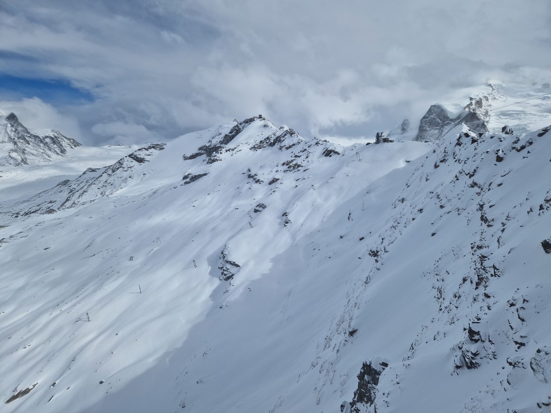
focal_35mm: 23
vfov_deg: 58.9
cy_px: 206
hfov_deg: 73.9
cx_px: 276
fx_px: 366
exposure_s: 1/6096
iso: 50
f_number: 1.8
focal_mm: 5.4
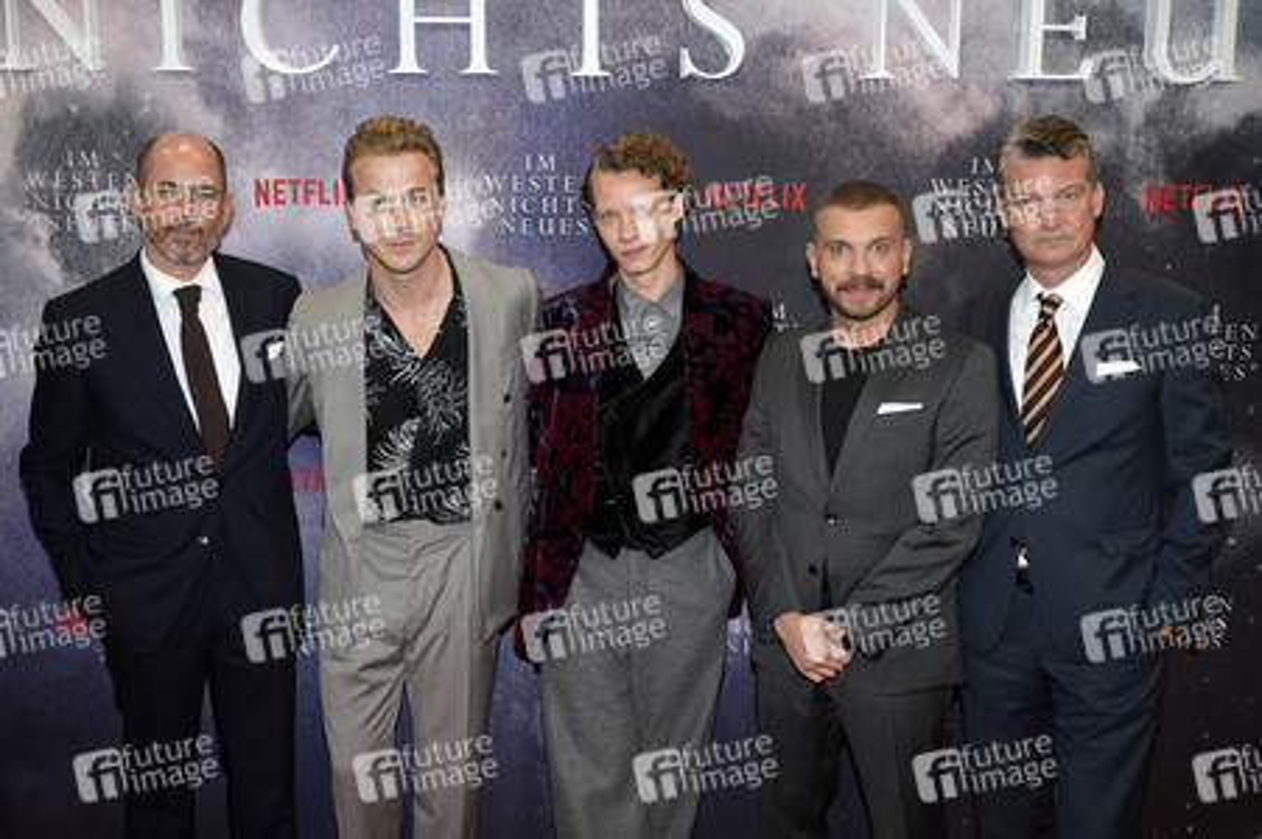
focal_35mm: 39
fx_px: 1366
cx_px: 631
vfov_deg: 34.2
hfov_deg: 49.6
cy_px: 420
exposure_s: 1/160
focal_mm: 39
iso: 640
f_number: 5.6
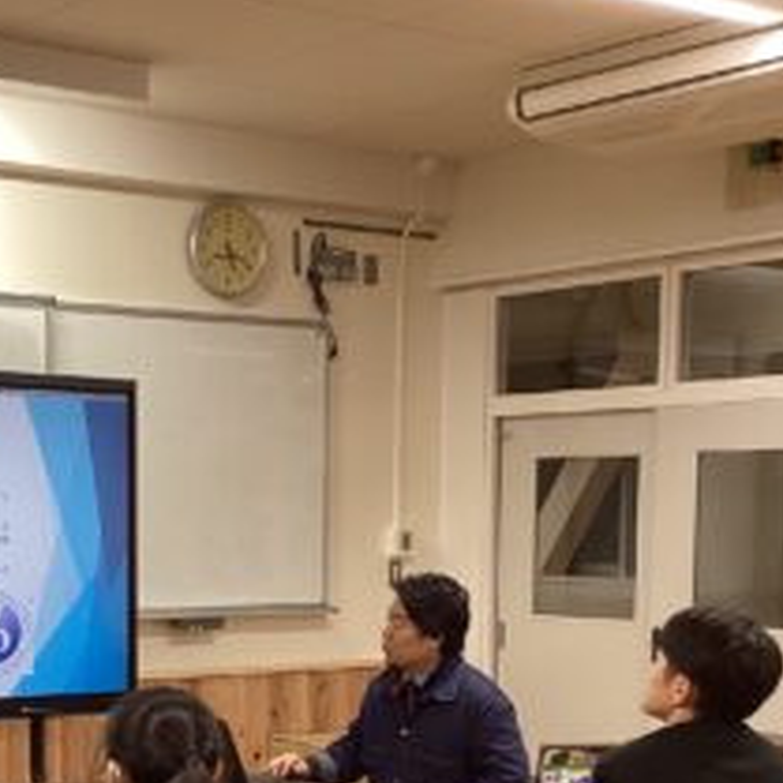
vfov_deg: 22.8
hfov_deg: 23.1
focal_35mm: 74
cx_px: 191
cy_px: 699
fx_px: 1894
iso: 100
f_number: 2.4
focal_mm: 3.3
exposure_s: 1/50
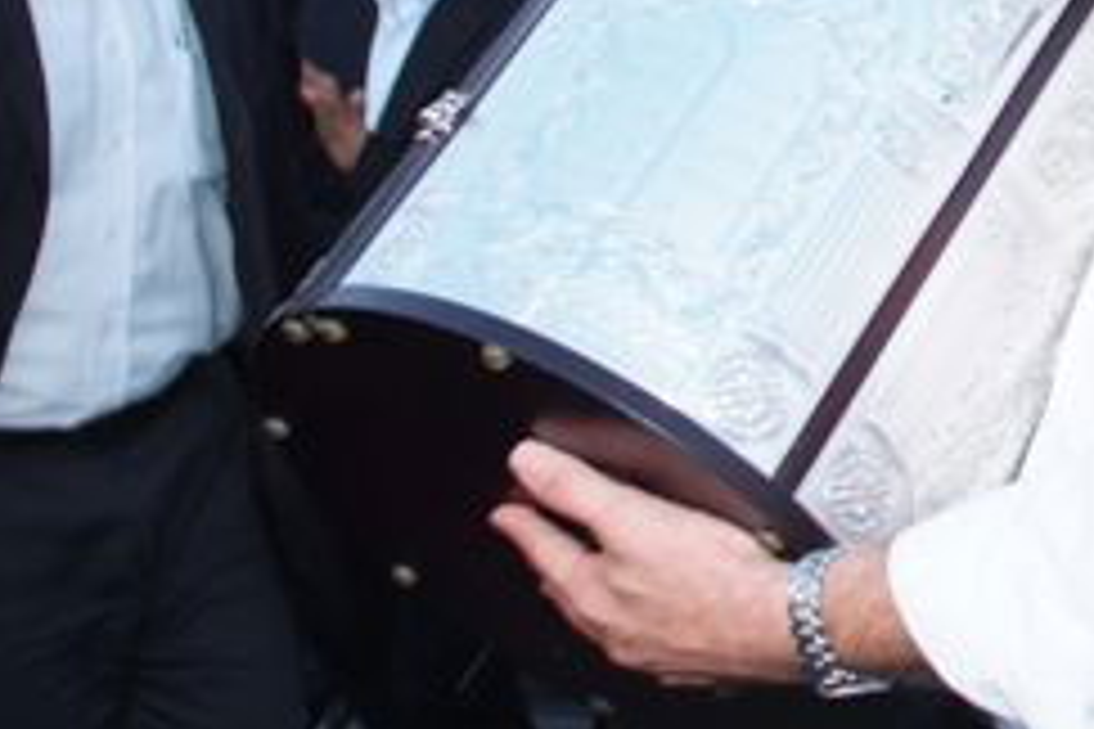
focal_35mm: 87
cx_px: 1148
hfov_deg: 22.3
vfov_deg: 15.4
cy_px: 14
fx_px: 2644
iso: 800
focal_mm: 22
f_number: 4
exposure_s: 1/60
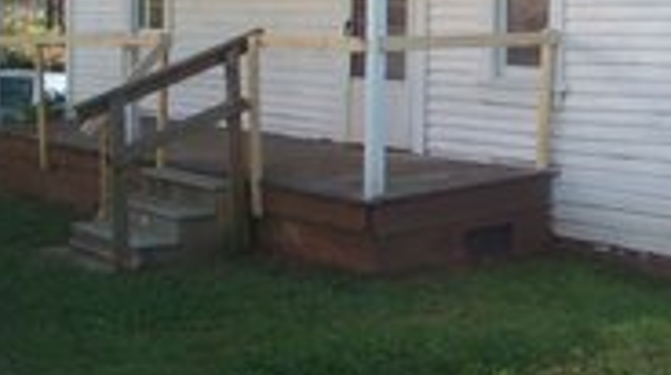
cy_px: -4
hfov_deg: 26.9
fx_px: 1351
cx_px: 613
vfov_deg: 15.5
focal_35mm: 76
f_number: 2.8
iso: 80
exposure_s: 1/357
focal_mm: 6.2
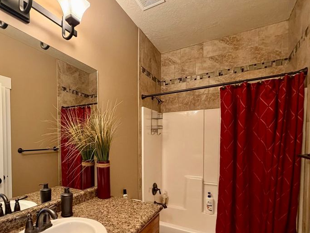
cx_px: 113
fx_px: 188
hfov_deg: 77.3
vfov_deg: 62.4
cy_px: 148
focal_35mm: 21
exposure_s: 1/60
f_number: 2.2
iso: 320
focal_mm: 2.22
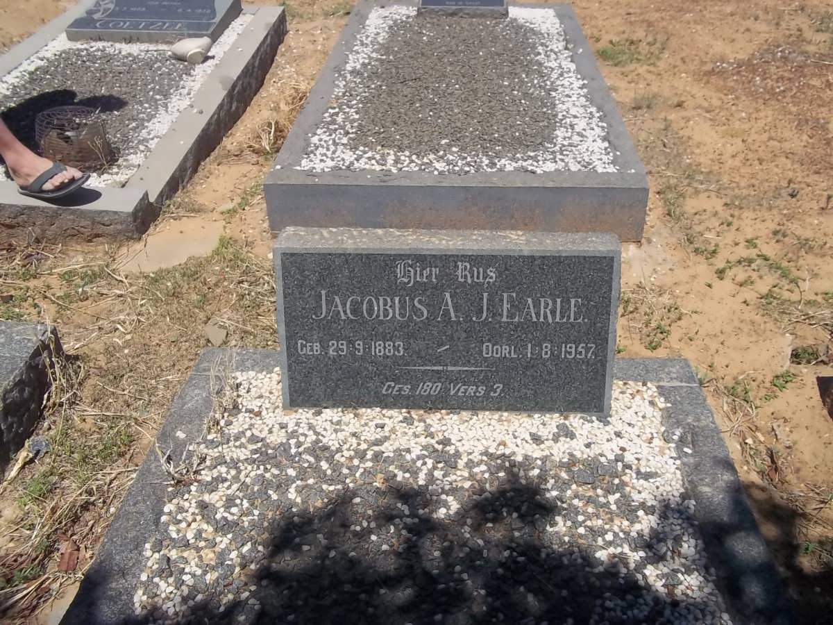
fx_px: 770
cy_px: 312
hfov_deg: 56.8
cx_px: 416
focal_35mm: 32
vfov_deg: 44.2
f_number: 5.5
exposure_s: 1/640
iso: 80
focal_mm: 5.7
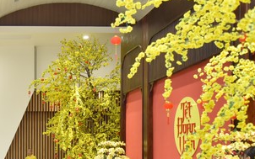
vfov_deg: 18.7
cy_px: 153
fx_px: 473
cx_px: 2
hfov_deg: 28.4
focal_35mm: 68
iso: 800
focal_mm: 31
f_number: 4
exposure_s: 1/100
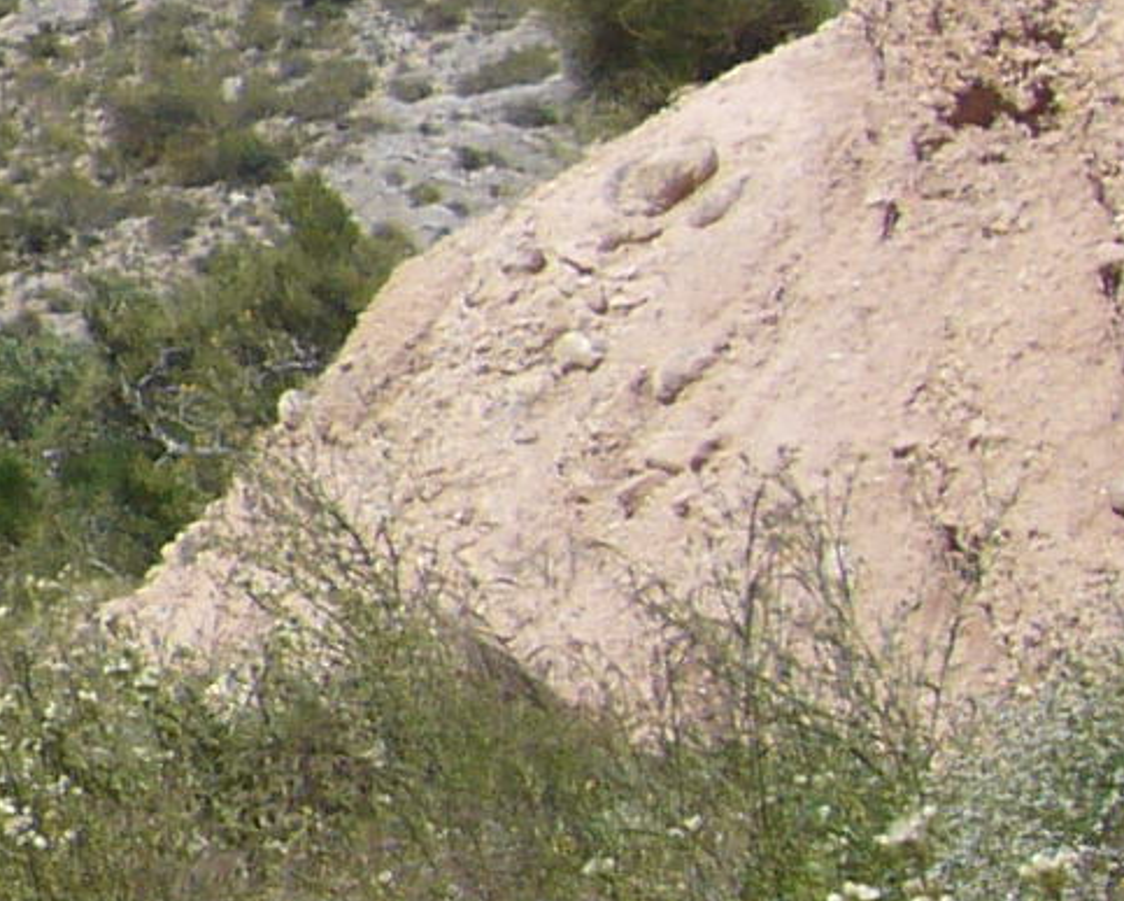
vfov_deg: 8.5
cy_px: 105
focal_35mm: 181
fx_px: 6025
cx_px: -1829
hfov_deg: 9.2
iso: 80
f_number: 5.6
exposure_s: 1/400
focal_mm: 5.8
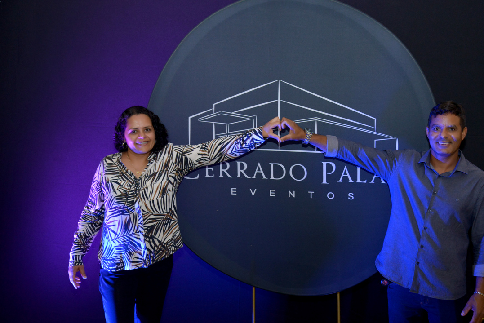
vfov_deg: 34.2
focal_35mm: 39
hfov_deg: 49.5
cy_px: 164
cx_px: 266
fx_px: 525
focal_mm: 35
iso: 1600
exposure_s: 1/100
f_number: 4.5
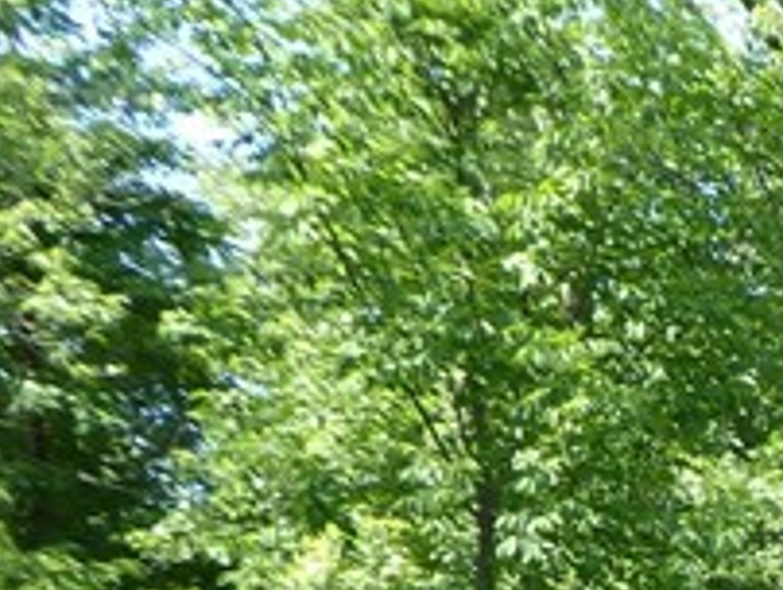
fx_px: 3329
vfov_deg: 9.5
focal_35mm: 147
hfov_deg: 11.5
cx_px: 1771
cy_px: 1133
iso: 80
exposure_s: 1/125
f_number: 3.5
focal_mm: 5
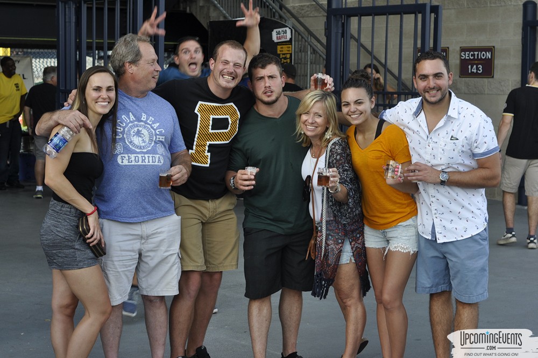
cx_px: 269
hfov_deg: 27.0
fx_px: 1119
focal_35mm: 75
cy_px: 179
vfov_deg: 18.1
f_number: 5.6
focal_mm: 50
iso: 200
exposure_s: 1/125
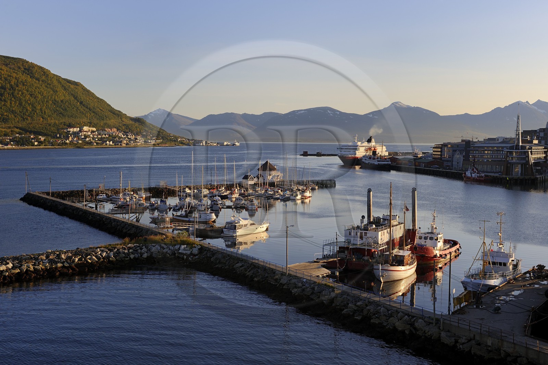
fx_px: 730
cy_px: 182
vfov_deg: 28.0
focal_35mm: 48
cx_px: 274
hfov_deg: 41.1
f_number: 10
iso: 200
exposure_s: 1/160
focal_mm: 48
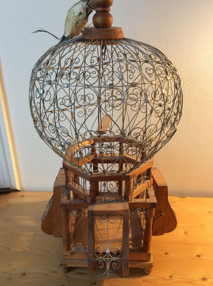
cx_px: 106
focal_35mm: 32
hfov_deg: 44.1
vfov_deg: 56.9
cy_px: 143
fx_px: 263
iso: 160
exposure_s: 1/25
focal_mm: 3.3
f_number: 2.4
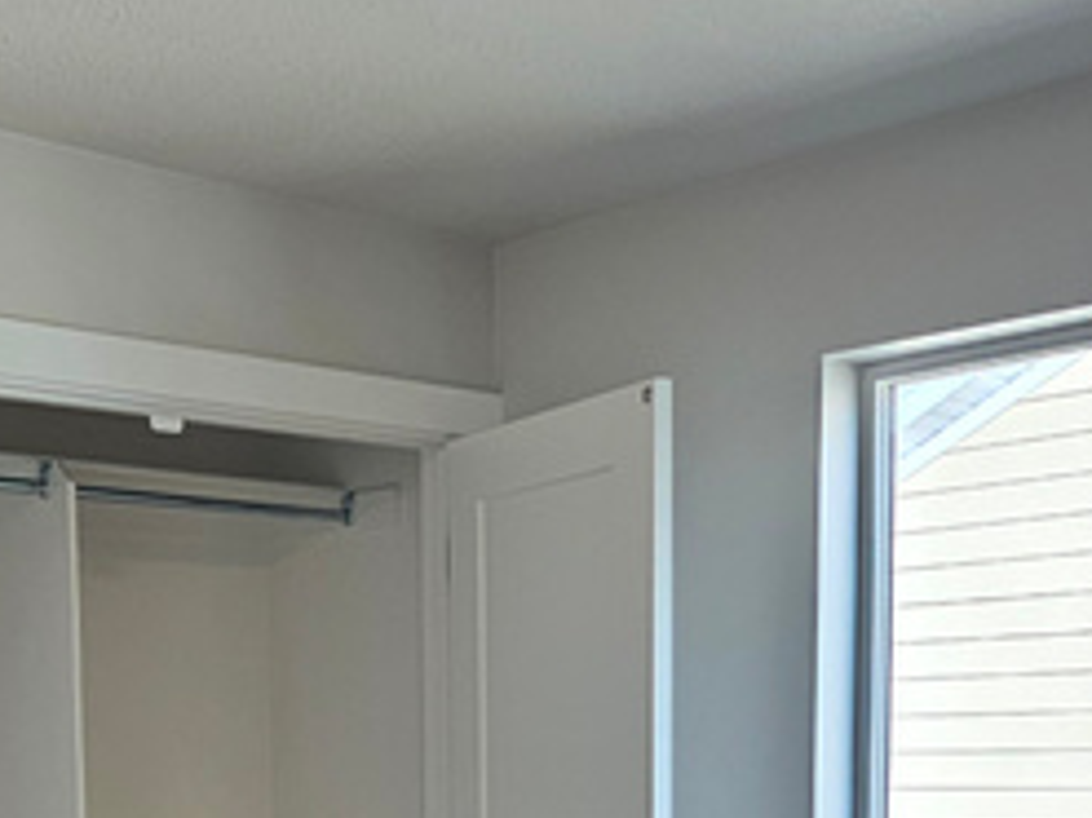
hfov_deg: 34.8
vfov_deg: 24.5
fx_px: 1703
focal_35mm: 54
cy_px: 982
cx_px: 274
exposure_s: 1/60
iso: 50
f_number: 2.2
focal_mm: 2.2
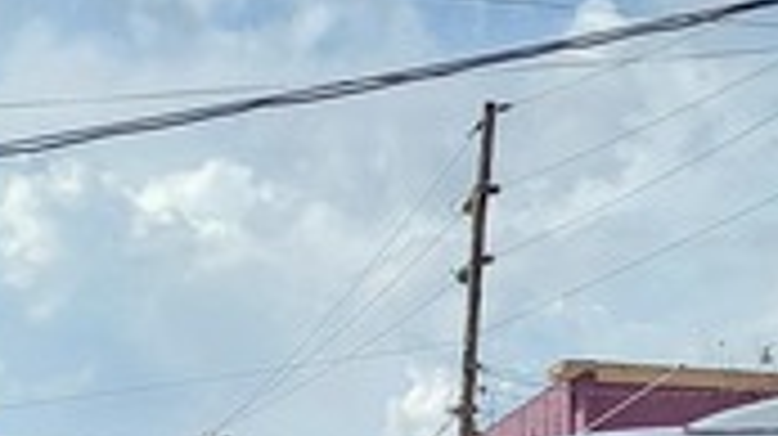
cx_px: 796
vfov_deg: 8.5
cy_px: 1164
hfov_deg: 16.6
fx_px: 2597
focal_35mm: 126
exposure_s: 1/2153
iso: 50
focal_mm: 4.69
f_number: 1.8
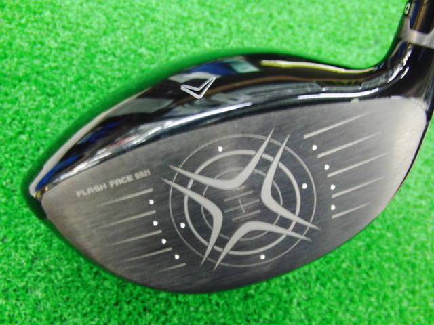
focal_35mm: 37
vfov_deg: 38.7
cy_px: 162
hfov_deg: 50.1
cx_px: 217
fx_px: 464
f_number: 3.6
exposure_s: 1/13
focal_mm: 6.42
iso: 400
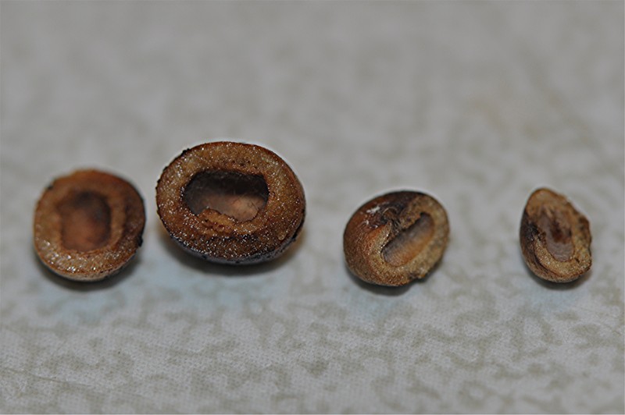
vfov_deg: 8.7
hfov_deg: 13.1
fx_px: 2732
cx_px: 312
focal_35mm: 158
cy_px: 208
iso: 200
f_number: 10
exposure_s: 1/60
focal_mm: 105
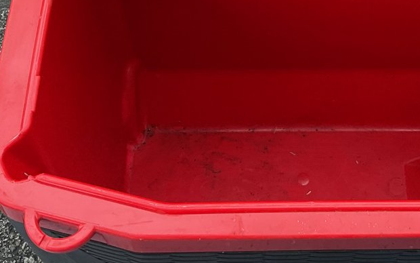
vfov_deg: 16.6
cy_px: -62
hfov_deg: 27.2
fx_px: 859
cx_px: 301
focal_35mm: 75
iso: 16
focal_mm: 3
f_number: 1.8
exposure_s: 1/333
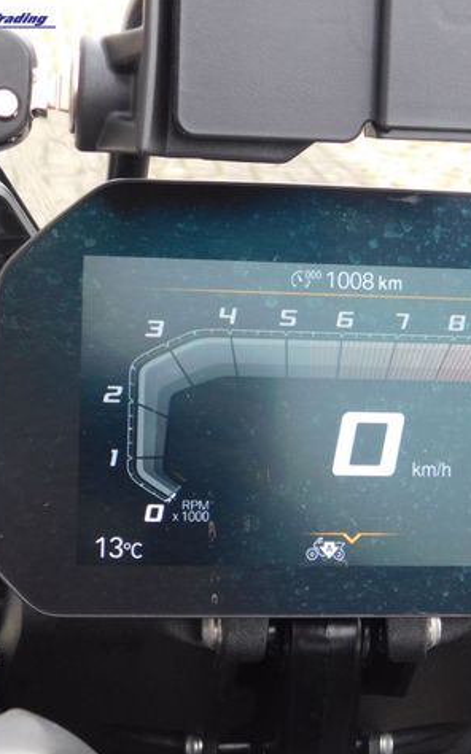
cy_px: 375
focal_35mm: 73
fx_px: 1500
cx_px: 361
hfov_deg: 17.7
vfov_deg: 28.2
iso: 125
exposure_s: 1/50
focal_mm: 9
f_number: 3.8
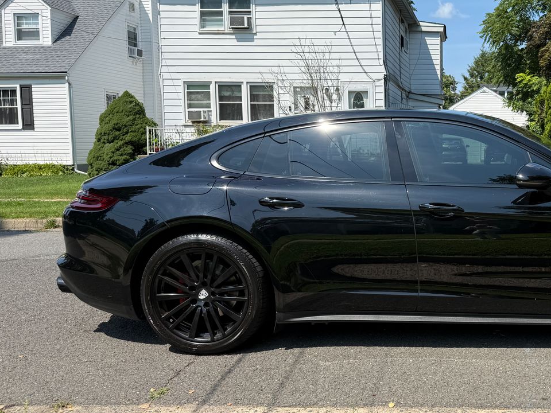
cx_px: 455
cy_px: 206
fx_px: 637
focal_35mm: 40
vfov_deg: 36.0
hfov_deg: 44.1
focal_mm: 6.76
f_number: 1.78
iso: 80
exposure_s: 1/3145
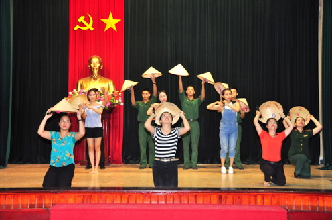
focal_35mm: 48
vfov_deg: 28.0
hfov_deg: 41.2
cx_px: 166
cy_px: 110
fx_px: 442
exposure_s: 1/60
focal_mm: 32
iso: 800
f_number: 5.6
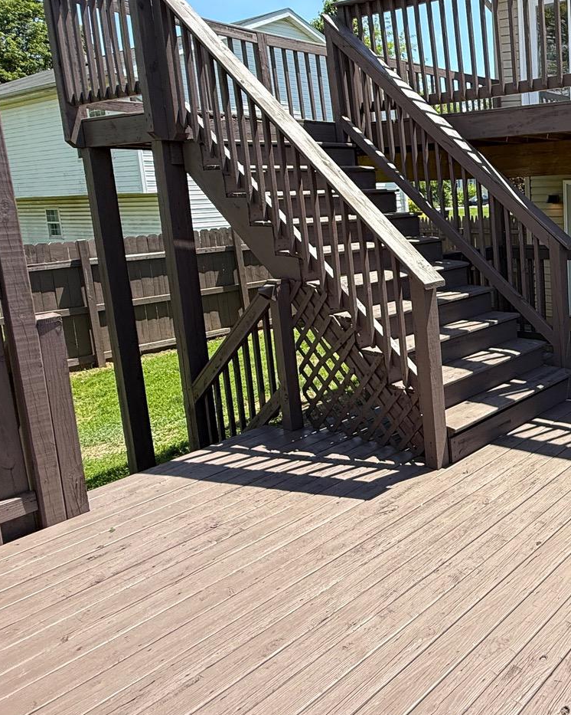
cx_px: 608
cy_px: 282
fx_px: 634
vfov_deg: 58.3
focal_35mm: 30
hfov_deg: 40.5
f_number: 2.2
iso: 64
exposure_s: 1/625
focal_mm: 2.22
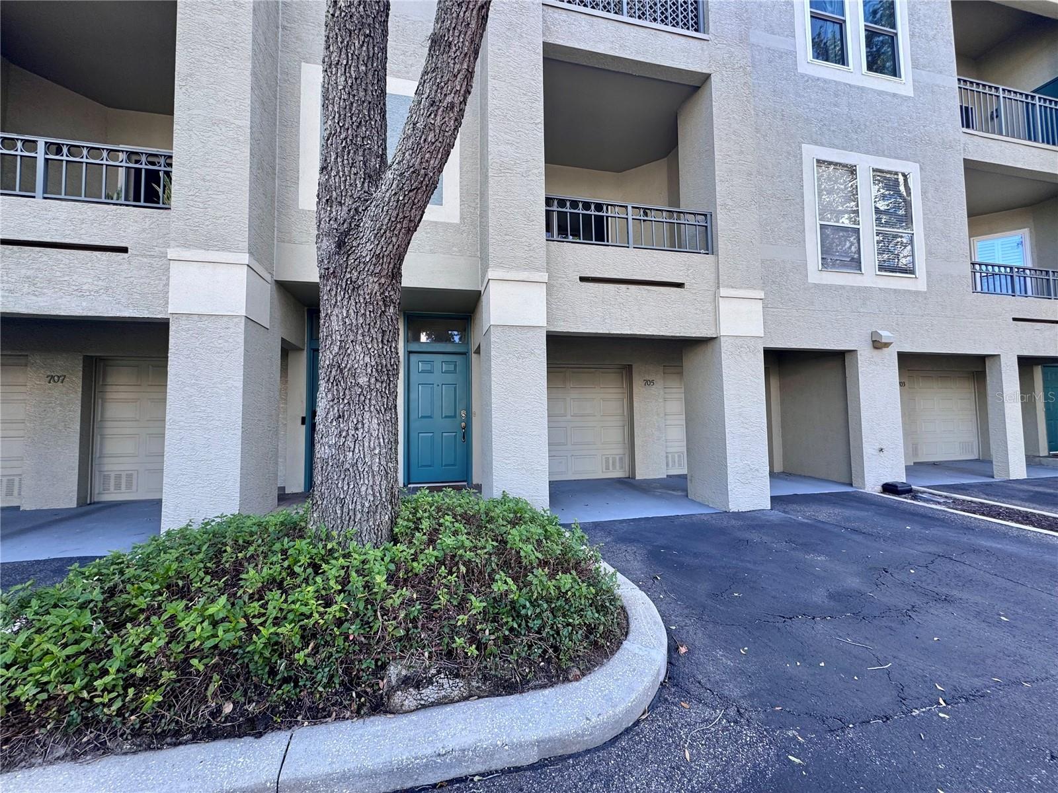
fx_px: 428
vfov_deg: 85.7
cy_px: 396
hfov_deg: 102.1
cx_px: 529
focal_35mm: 14
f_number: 2.2
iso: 40
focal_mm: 2.22
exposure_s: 1/99
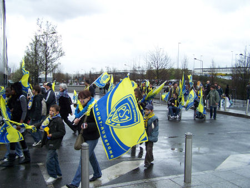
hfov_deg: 49.0
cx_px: 125
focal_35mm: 38
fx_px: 275
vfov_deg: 37.8
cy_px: 94
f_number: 2.8
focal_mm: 6.3
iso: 80
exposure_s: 1/320
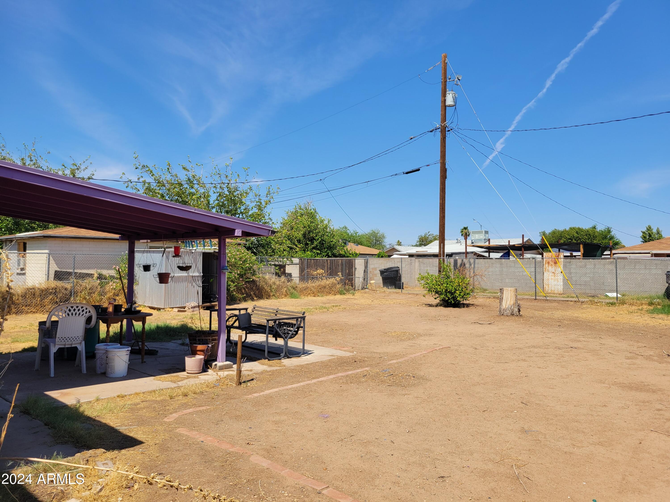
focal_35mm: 26
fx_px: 503
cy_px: 251
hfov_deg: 67.3
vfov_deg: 53.1
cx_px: 335
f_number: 1.8
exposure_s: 1/2767
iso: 40
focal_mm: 5.4
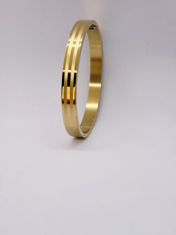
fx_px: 353
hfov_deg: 28.0
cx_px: 88
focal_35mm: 52
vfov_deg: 36.8
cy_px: 118
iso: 32
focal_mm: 5.96
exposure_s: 1/385
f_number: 1.6
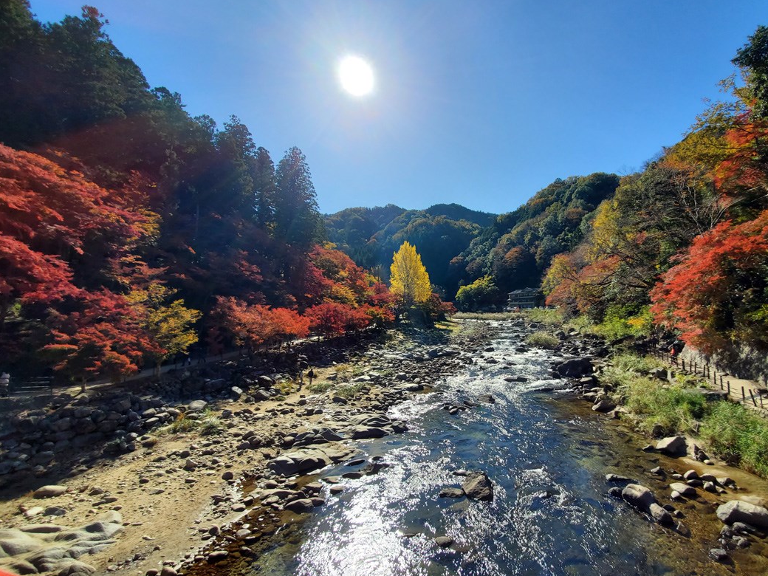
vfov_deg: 81.7
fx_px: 333
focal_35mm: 15
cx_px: 428
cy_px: 278
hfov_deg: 97.7
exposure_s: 1/1391
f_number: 2.2
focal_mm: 1.8
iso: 50
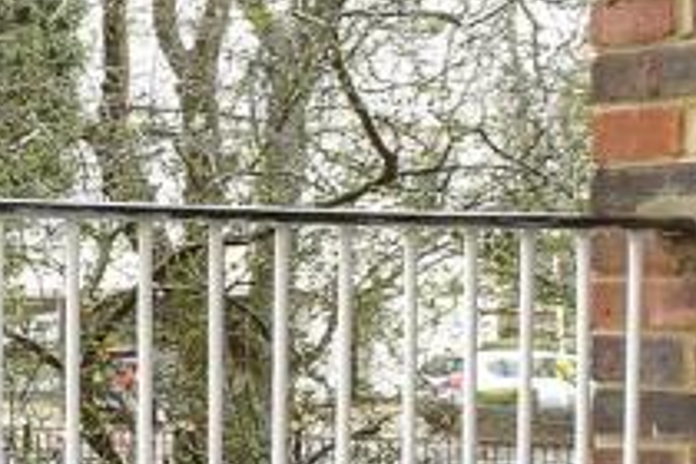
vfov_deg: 18.6
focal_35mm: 73
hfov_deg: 16.9
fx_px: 1411
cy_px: 326
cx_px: -822
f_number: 8
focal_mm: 10
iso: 250
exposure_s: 1/2.5
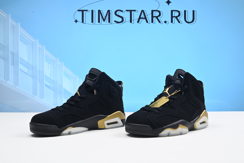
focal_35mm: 38
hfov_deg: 50.7
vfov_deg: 35.1
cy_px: 82
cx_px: 122
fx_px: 258
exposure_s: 1/2
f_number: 16
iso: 100
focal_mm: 38
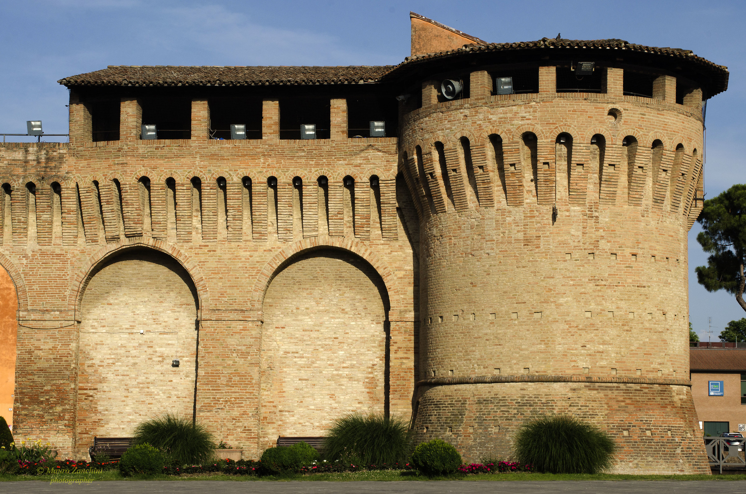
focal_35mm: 72
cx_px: 373
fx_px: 1489
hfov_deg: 28.1
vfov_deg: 18.8
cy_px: 247
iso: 250
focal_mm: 48
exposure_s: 1/320
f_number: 14
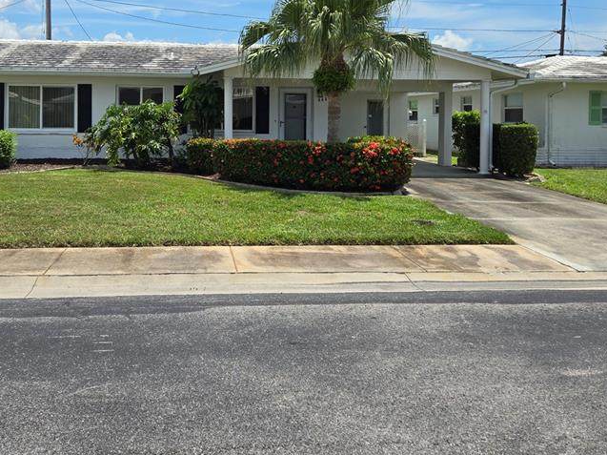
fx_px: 648
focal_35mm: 37
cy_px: 121
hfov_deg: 49.7
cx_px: 229
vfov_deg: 37.8
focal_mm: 5.4
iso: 25
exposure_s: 1/2635
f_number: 1.8
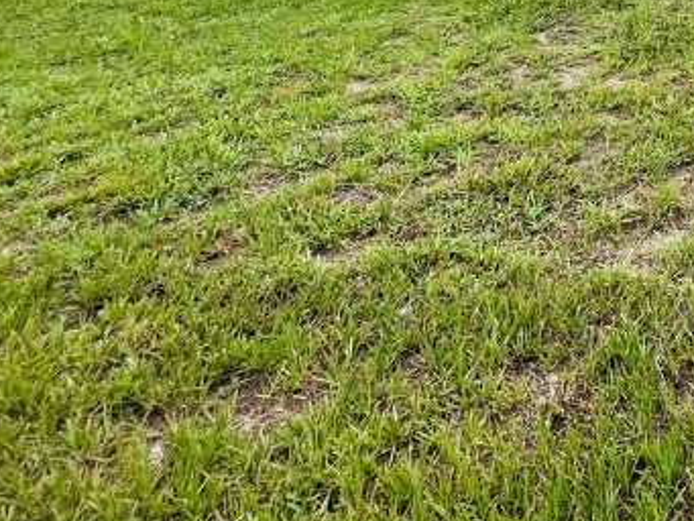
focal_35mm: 39
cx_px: 847
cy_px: -238
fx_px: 782
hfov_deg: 36.2
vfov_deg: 27.2
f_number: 1.8
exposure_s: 1/1727
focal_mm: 1.57
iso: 32
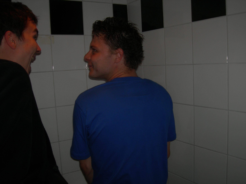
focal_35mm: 36
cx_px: 123
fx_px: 256
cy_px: 92
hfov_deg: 51.4
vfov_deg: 39.7
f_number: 4.8
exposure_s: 1/60.1
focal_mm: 7.5
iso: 64
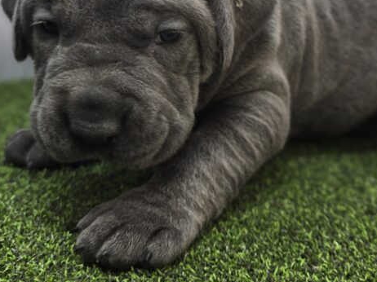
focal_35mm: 51
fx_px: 555
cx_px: 233
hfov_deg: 37.3
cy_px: 46
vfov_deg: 27.8
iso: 25
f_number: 1.7
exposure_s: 1/65.1
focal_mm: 6.3
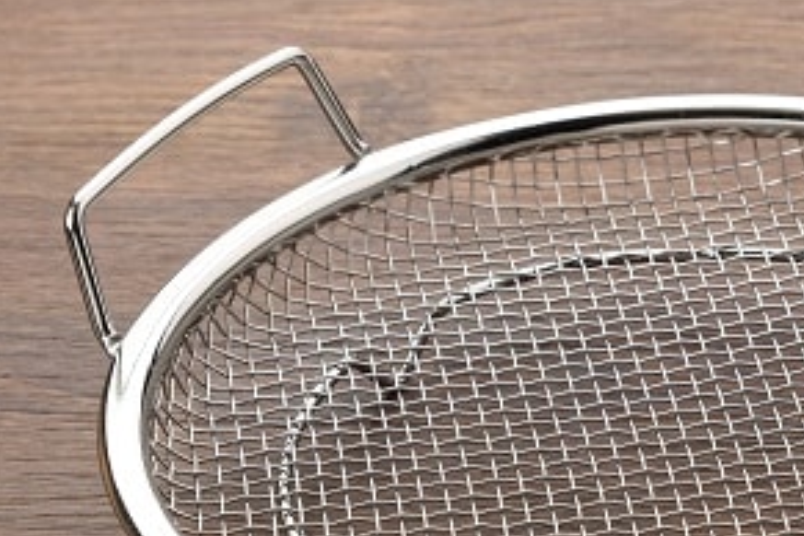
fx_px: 3640
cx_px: 635
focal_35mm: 163
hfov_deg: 12.6
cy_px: 359
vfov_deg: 8.4
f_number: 11
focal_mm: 52.7
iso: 400
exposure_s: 1/80
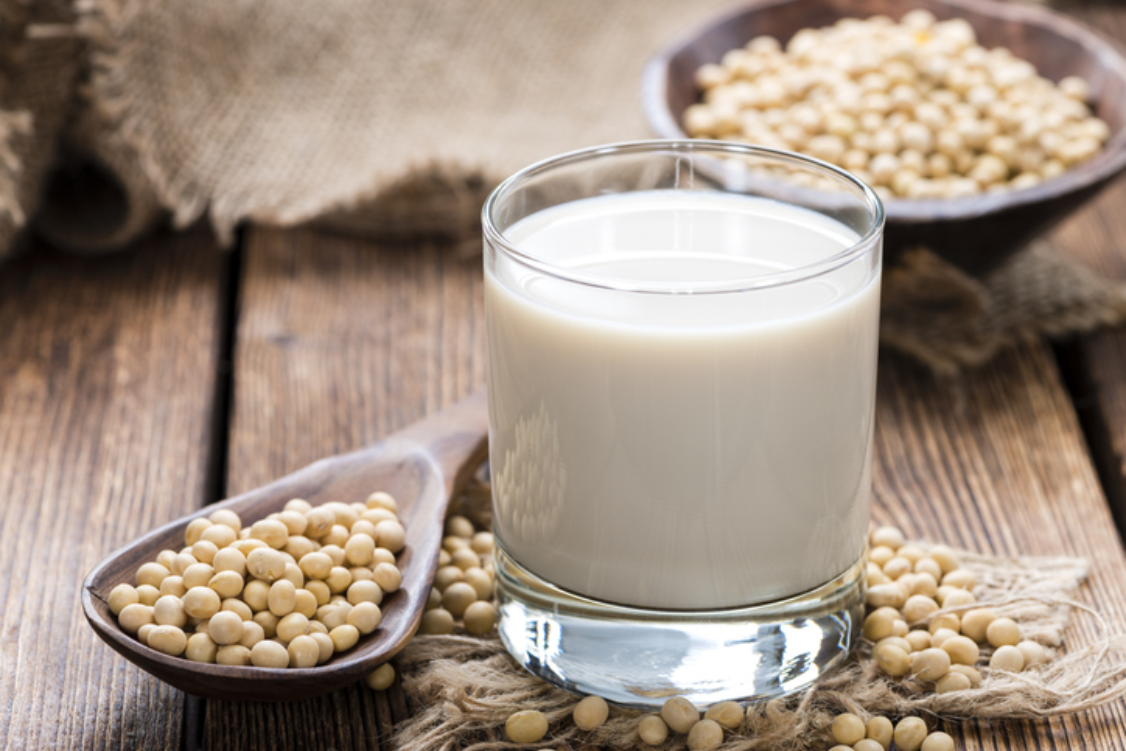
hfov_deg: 19.5
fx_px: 3285
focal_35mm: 105
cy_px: 376
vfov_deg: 13.0
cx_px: 563
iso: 50
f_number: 9
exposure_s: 1/250
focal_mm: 105
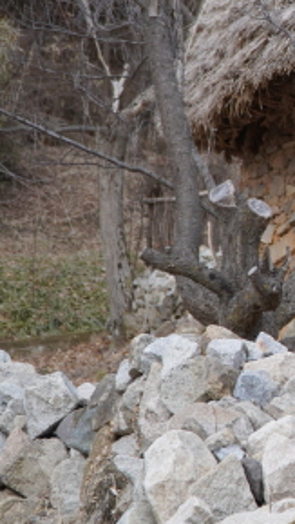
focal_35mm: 143
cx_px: 648
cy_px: 157
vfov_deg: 14.9
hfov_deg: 8.0
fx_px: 1991
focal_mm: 33
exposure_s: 1/400
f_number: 4.5
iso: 100
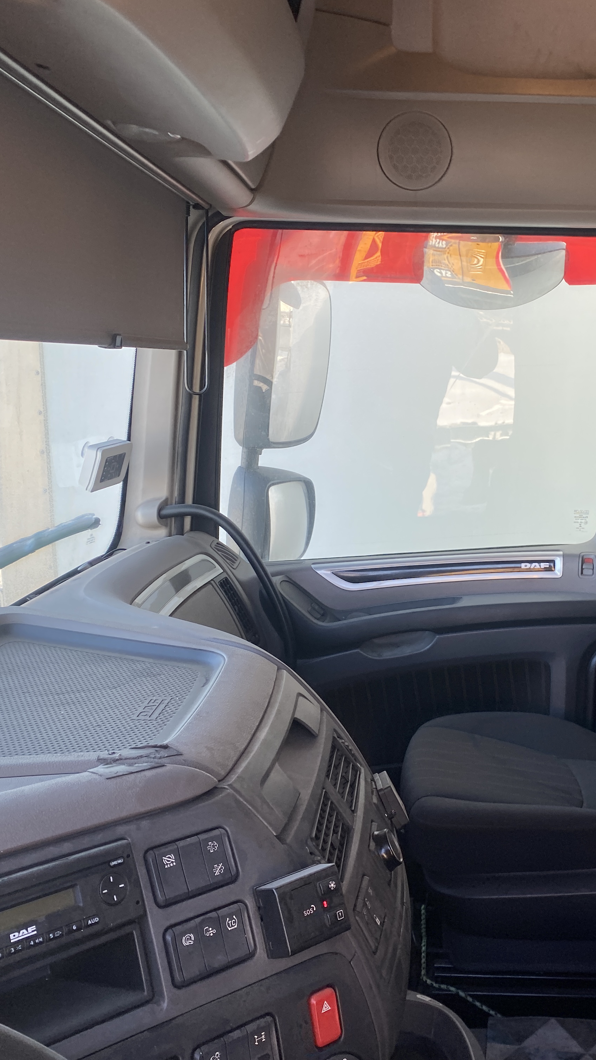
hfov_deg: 31.0
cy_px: 528
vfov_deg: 52.8
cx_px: 394
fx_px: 1068
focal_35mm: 38
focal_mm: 4.25
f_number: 1.8
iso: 32
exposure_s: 1/167
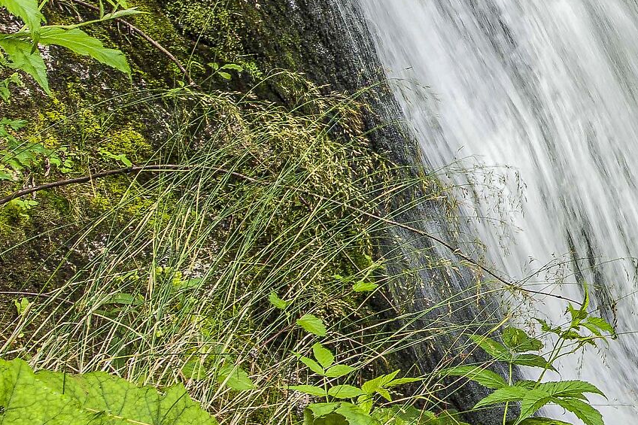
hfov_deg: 19.0
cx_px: 835
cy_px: 160
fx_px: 1754
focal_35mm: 99
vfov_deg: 13.8
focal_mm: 35
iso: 125
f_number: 20
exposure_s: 1/10
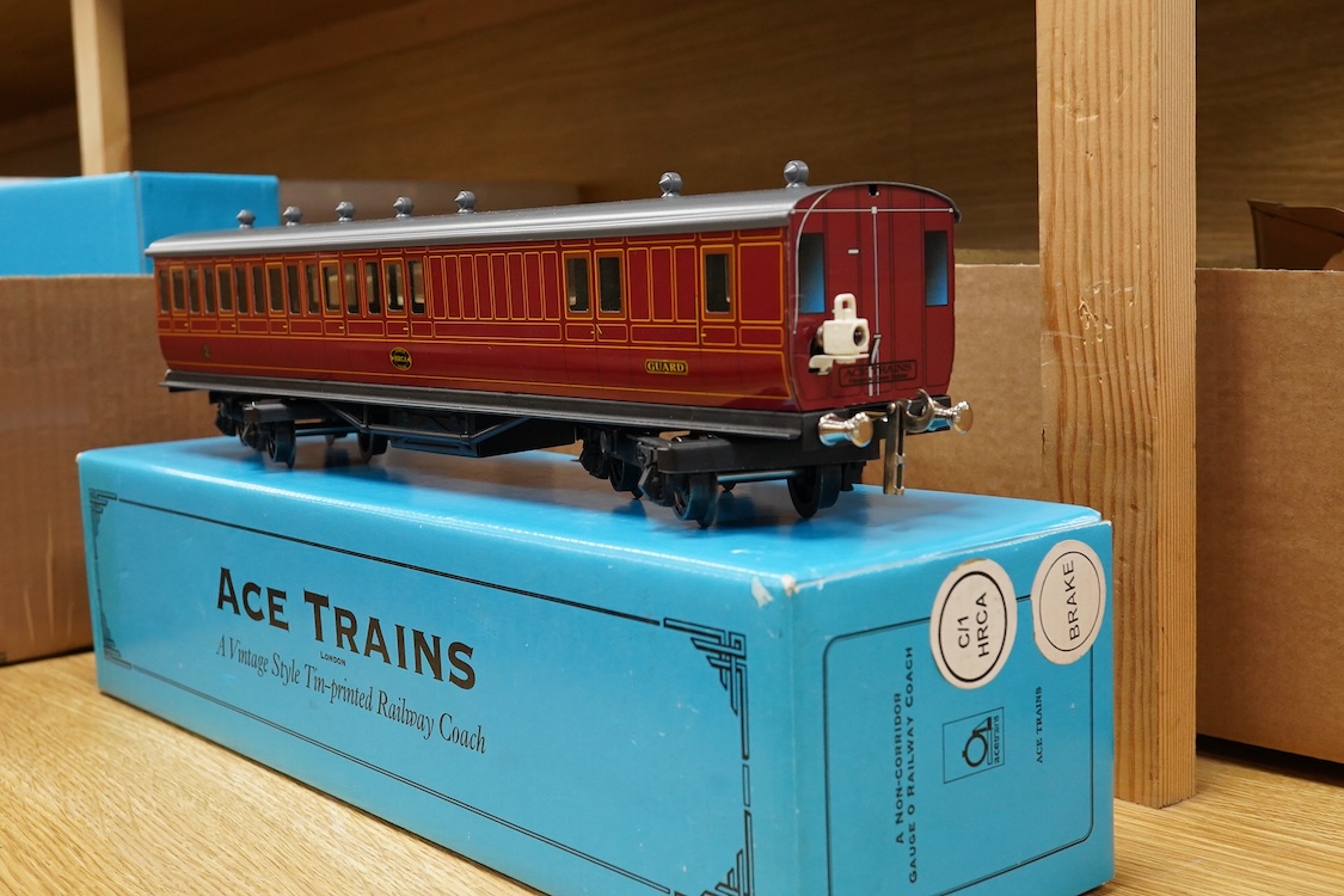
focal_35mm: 45
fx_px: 1680
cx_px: 672
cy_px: 448
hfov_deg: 43.6
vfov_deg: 29.9
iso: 2500
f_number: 13
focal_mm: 30
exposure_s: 1/80
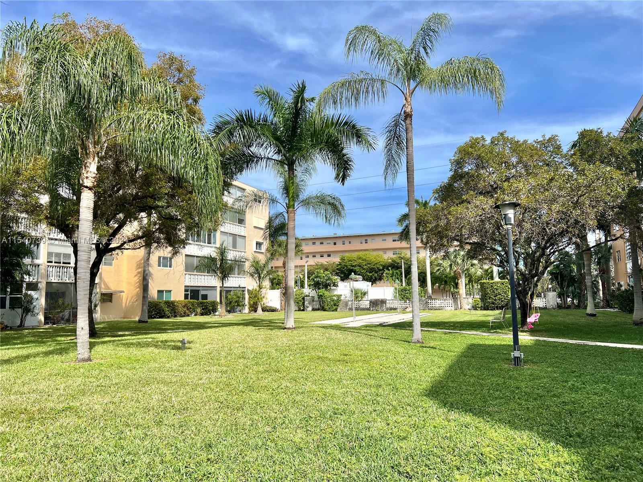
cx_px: 322
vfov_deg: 53.1
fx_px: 483
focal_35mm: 26
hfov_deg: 67.3
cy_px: 241
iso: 50
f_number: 1.5
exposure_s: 1/4274
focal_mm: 5.7
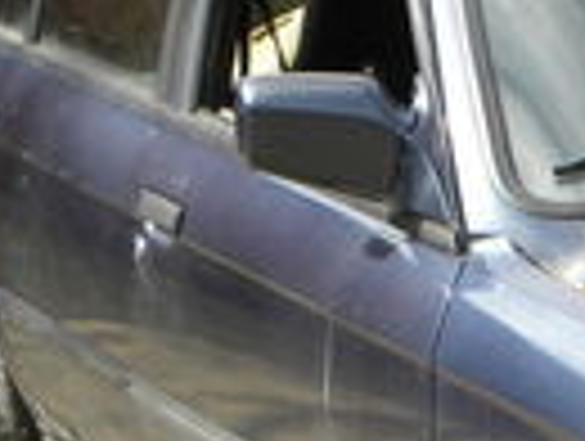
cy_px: 392
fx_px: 3081
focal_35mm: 182
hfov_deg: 10.3
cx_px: 1030
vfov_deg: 8.2
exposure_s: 1/178
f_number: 4
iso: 64
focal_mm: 6.6
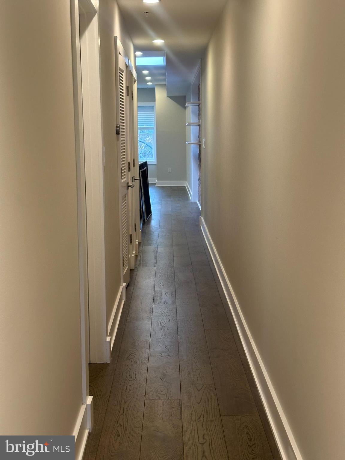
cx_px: 172
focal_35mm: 48
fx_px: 638
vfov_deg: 39.7
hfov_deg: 30.3
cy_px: 230
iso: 160
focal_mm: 6.86
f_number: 1.78
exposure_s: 1/60
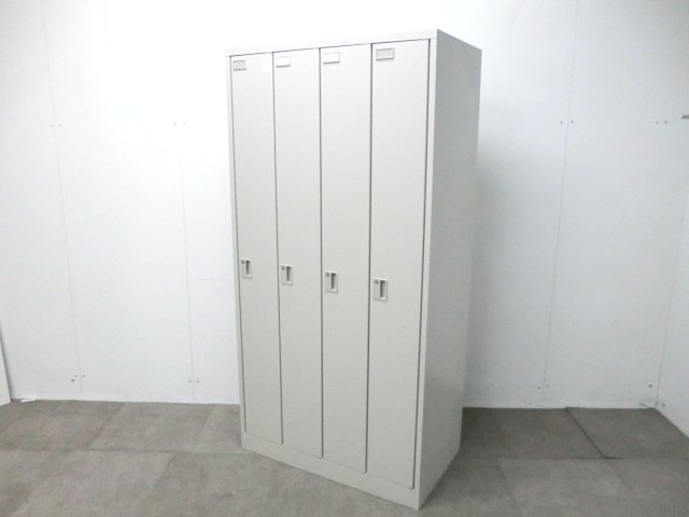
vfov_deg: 51.4
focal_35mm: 27
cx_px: 344
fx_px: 537
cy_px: 258
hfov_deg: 65.3
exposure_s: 1/60
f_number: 3.2
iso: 640
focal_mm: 4.9
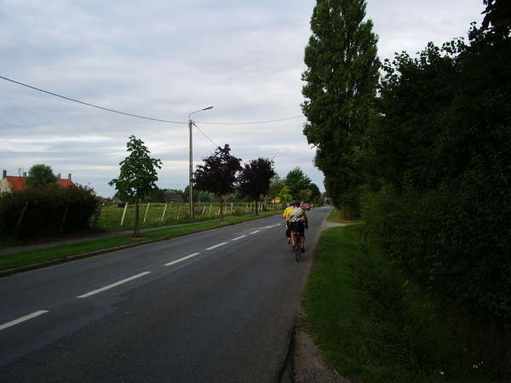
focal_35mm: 35
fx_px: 517
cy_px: 192
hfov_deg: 52.6
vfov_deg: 40.7
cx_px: 256
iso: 50
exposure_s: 1/100
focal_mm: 5.8
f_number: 4.3
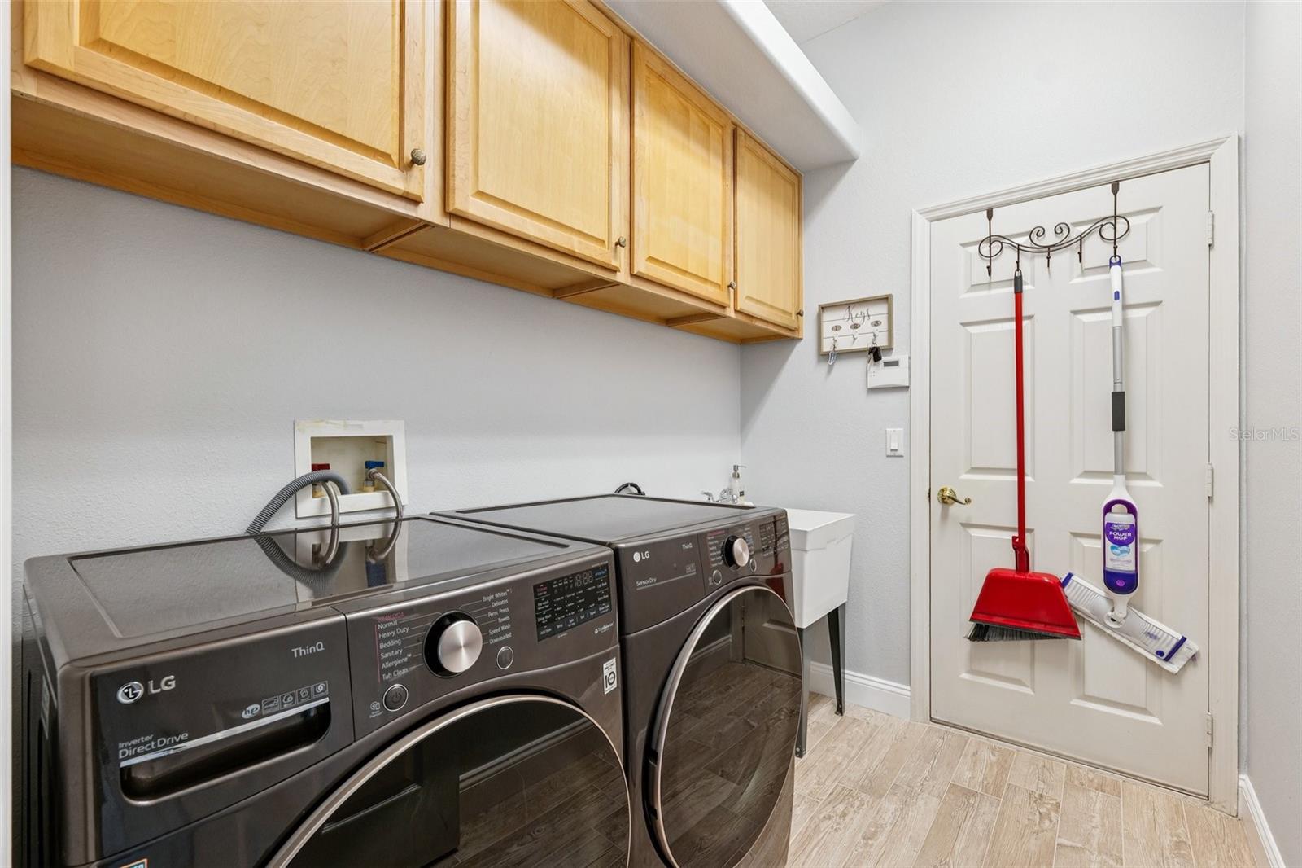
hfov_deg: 100.4
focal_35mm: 15
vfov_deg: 77.3
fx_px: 542
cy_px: 434
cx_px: 651
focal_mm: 15
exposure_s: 1/13
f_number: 8
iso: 400
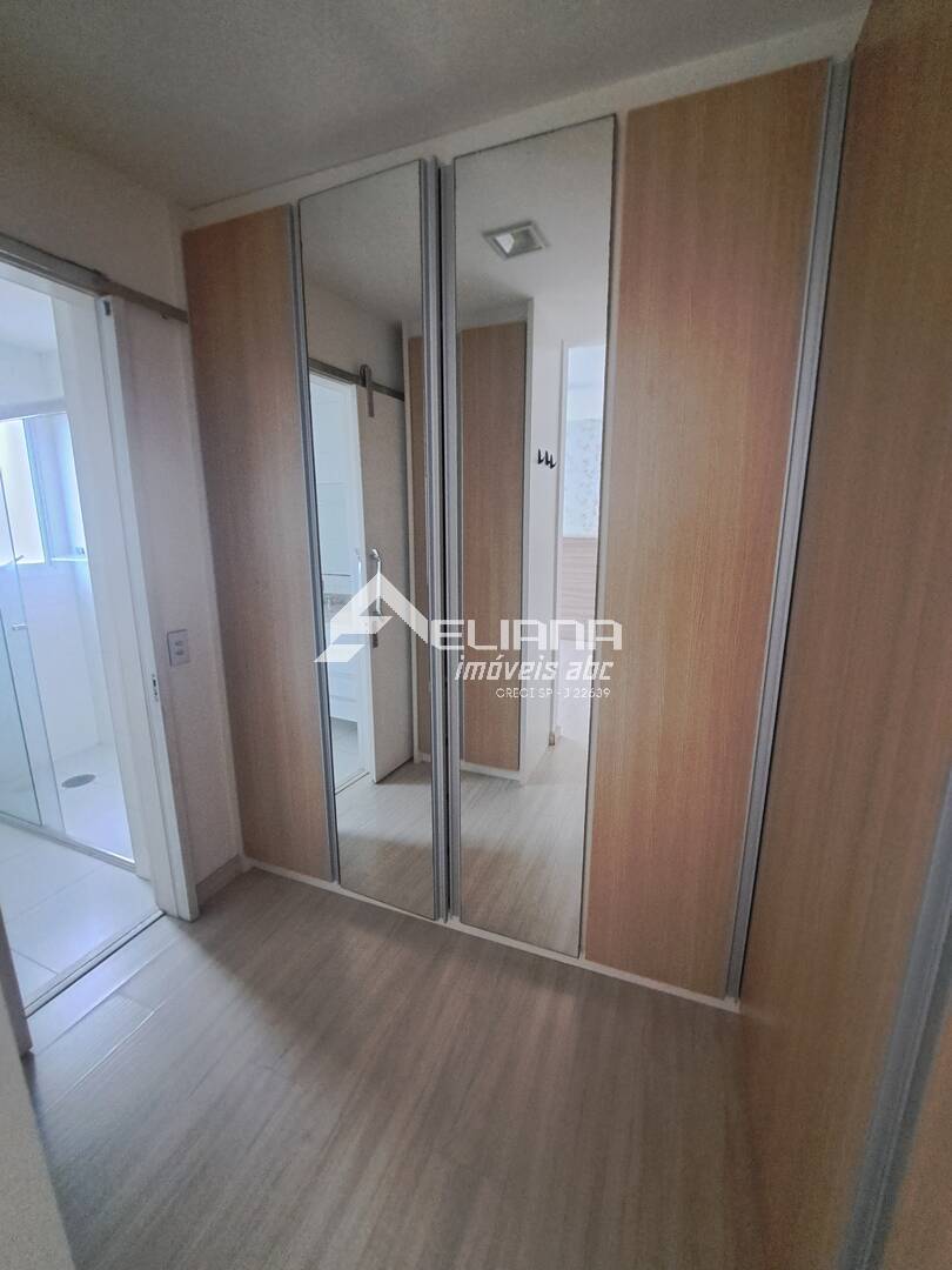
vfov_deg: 106.2
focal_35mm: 13
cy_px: 635
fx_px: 477
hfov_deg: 89.9
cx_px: 476
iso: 320
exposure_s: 1/25
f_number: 2.2
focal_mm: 1.74
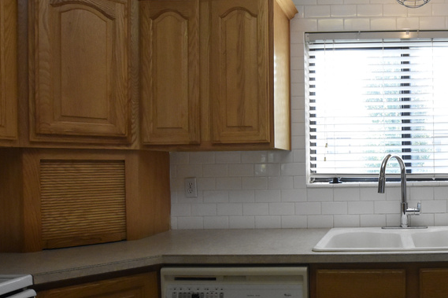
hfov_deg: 58.9
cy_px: 173
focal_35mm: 27
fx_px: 336
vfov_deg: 47.7
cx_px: 391
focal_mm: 10
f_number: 5.6
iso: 3200
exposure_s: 1/500
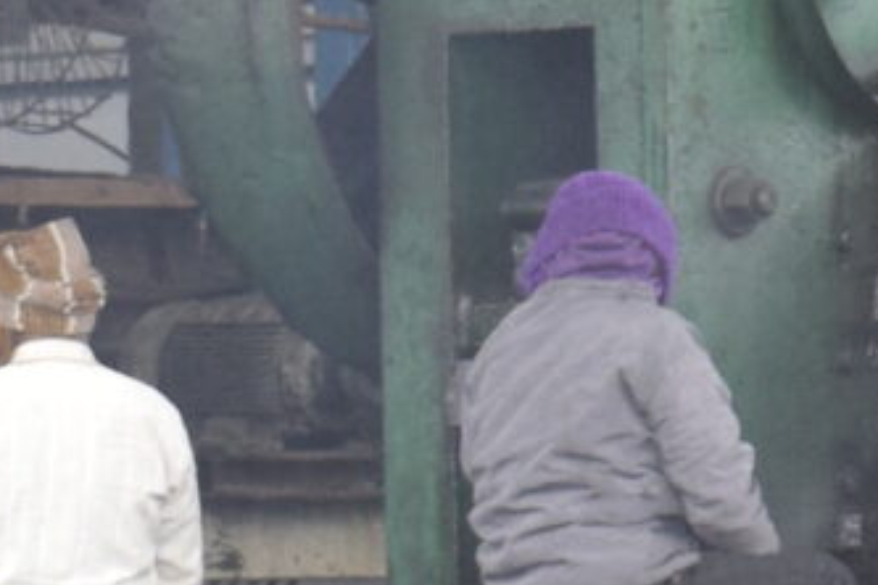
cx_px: 854
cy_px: 76
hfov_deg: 5.9
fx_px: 8438
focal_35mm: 346
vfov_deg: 4.0
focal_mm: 30
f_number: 5
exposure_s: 1/160
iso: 800
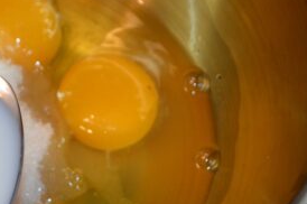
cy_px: 92
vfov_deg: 8.5
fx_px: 1371
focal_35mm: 161
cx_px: -27
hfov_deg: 12.6
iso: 1000
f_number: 5.3
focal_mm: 42
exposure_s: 1/60
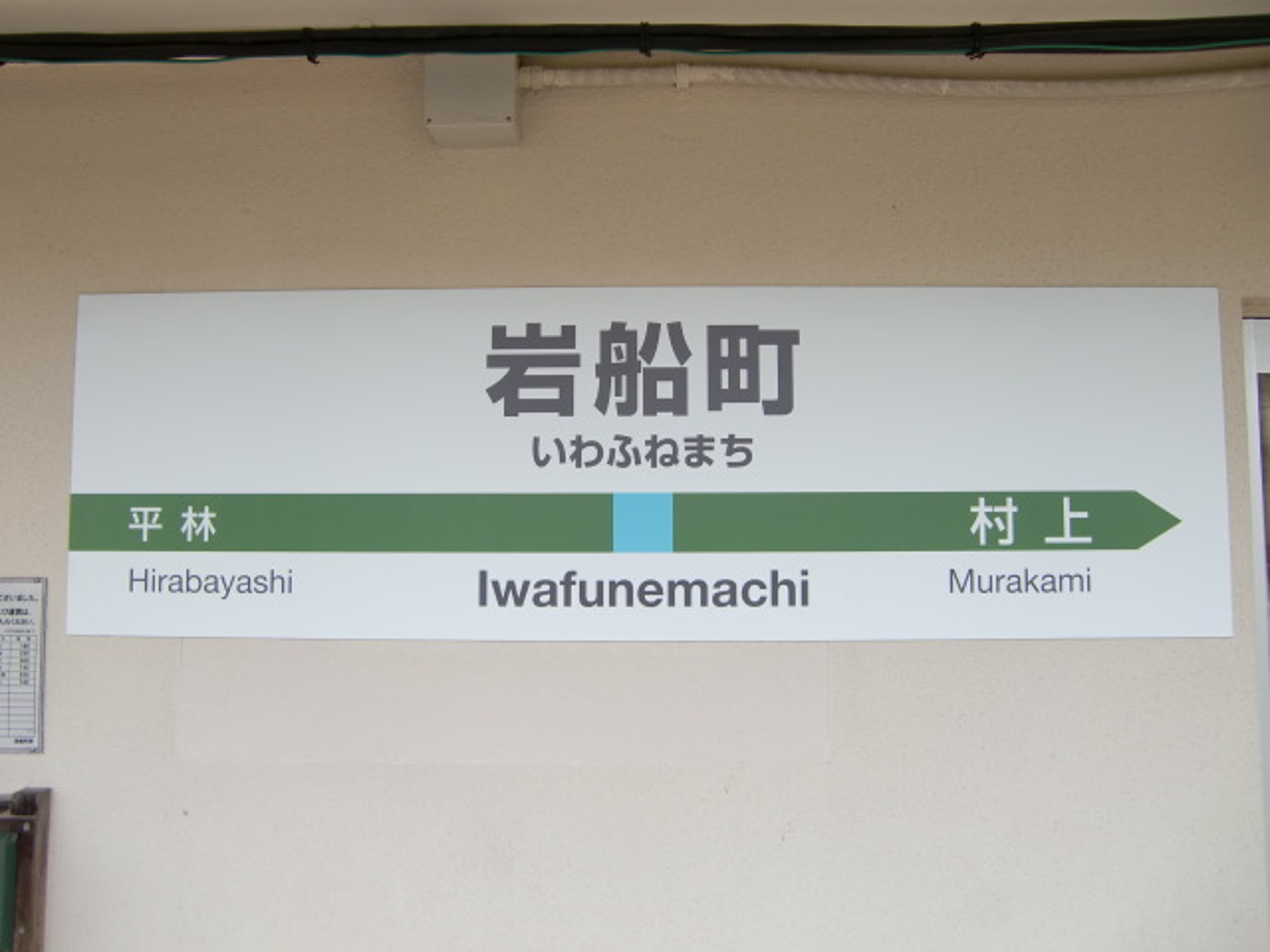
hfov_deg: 63.4
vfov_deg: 49.7
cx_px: 635
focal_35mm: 28
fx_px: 1027
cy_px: 476
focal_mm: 4.9
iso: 64
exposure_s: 1/60
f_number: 2.6
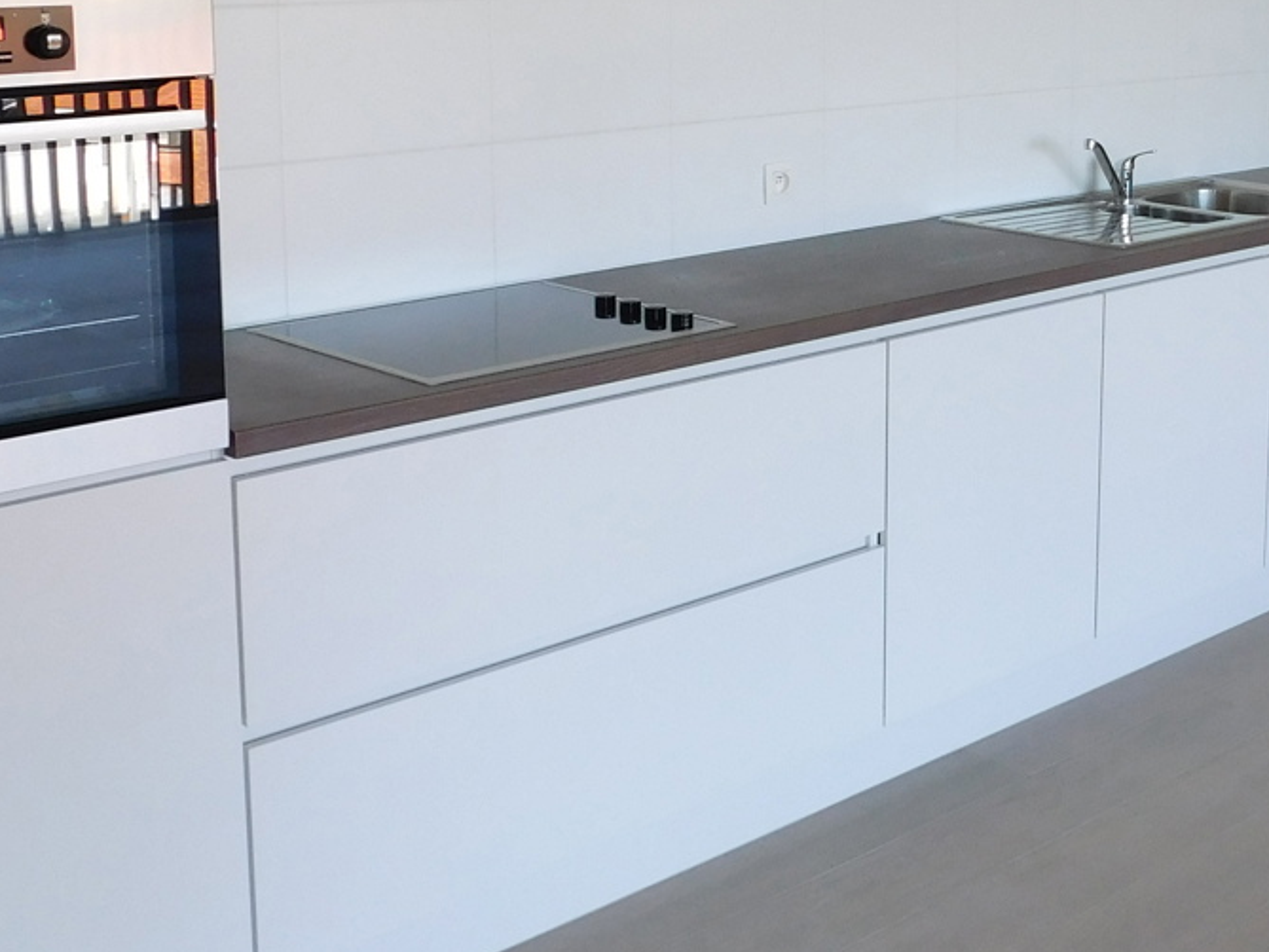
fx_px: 2017
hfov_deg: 34.3
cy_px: 171
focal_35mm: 55
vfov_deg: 26.0
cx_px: 933
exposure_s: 1/50
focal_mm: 4
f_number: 3
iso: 125
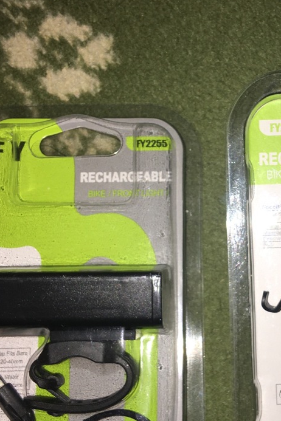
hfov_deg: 22.9
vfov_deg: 34.5
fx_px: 679
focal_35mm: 58
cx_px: 239
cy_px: 222
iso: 25
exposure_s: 1/42
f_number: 2.2
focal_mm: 4.15
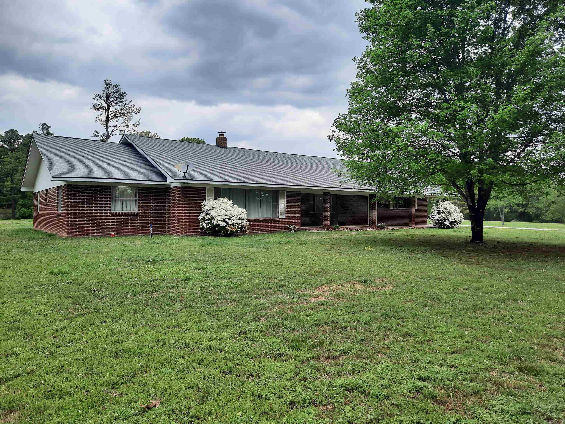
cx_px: 282
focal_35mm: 25
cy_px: 212
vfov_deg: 54.9
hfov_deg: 69.4
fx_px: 408
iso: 32
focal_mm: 4.6
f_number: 2
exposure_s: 1/320
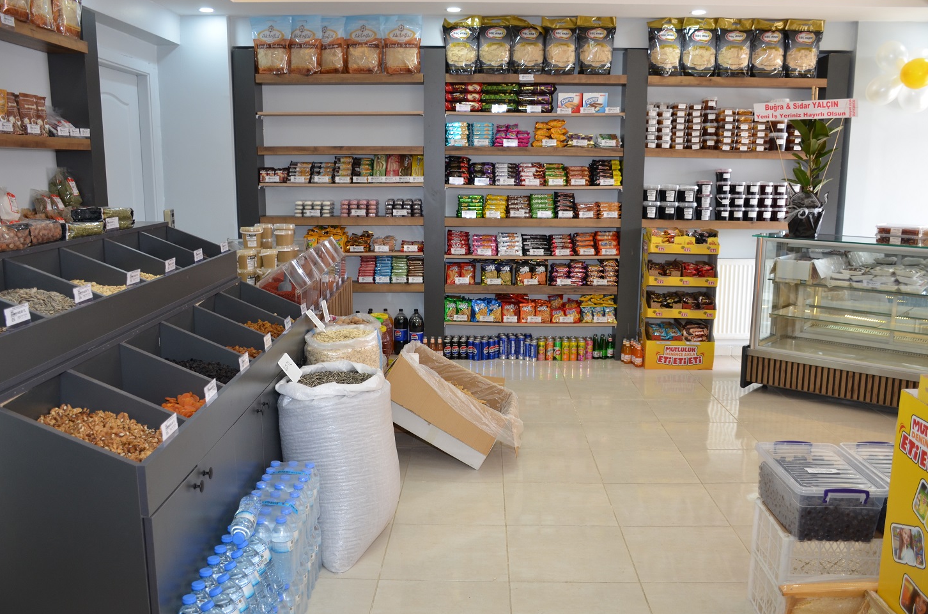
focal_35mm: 31
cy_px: 303
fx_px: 797
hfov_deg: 60.4
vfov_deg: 42.1
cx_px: 476
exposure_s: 1/60
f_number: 4
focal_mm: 20
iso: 450
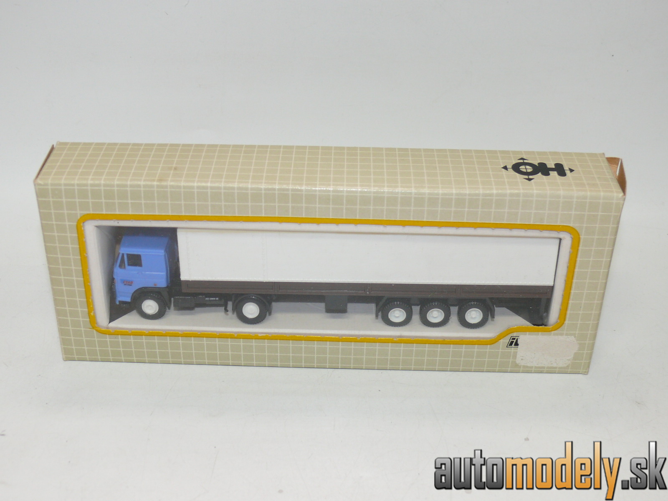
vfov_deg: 29.1
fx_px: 965
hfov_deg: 38.2
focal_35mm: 50
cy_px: 250
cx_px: 334
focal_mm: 9.2
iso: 100
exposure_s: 1/30
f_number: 2.8
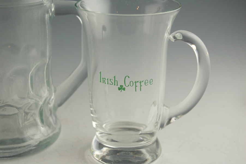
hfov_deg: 24.6
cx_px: 123
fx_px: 563
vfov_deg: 16.5
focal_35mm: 82
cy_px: 82
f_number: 5.6
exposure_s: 1/125
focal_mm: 55
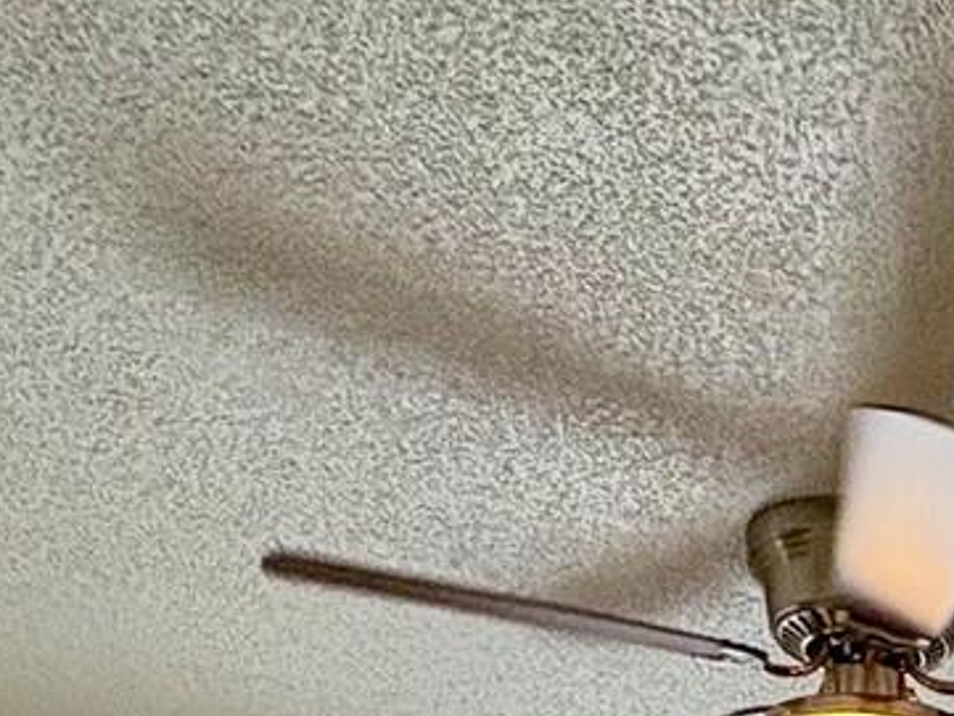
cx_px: 1213
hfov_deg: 26.7
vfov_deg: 16.9
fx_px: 1709
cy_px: 1474
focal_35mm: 62
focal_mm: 2.22
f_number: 2.2
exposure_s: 1/120
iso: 80
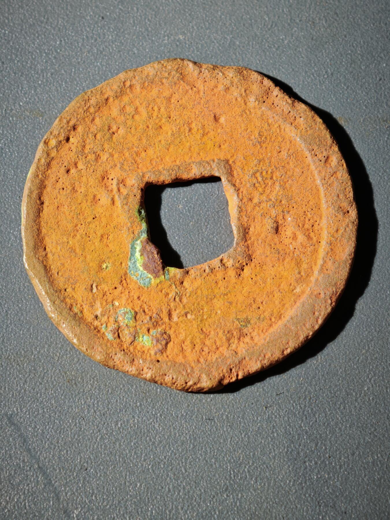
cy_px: 260
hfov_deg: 12.9
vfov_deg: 17.1
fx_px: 1728
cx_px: 195
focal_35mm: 115
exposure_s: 1/103
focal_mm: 9
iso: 250
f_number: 2
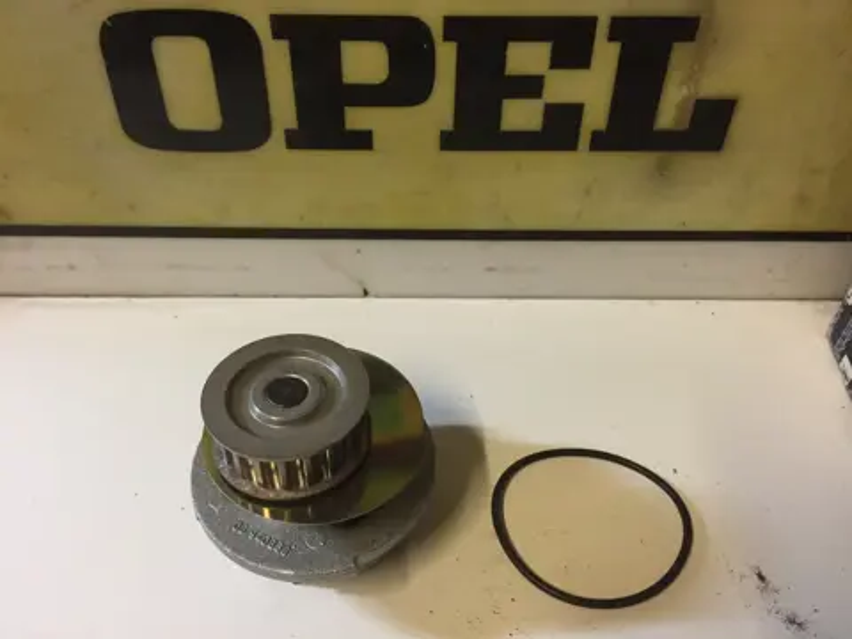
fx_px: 714
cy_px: 320
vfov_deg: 48.2
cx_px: 426
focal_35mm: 29
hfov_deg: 61.7
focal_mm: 4.15
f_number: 2.2
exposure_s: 1/33
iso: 250
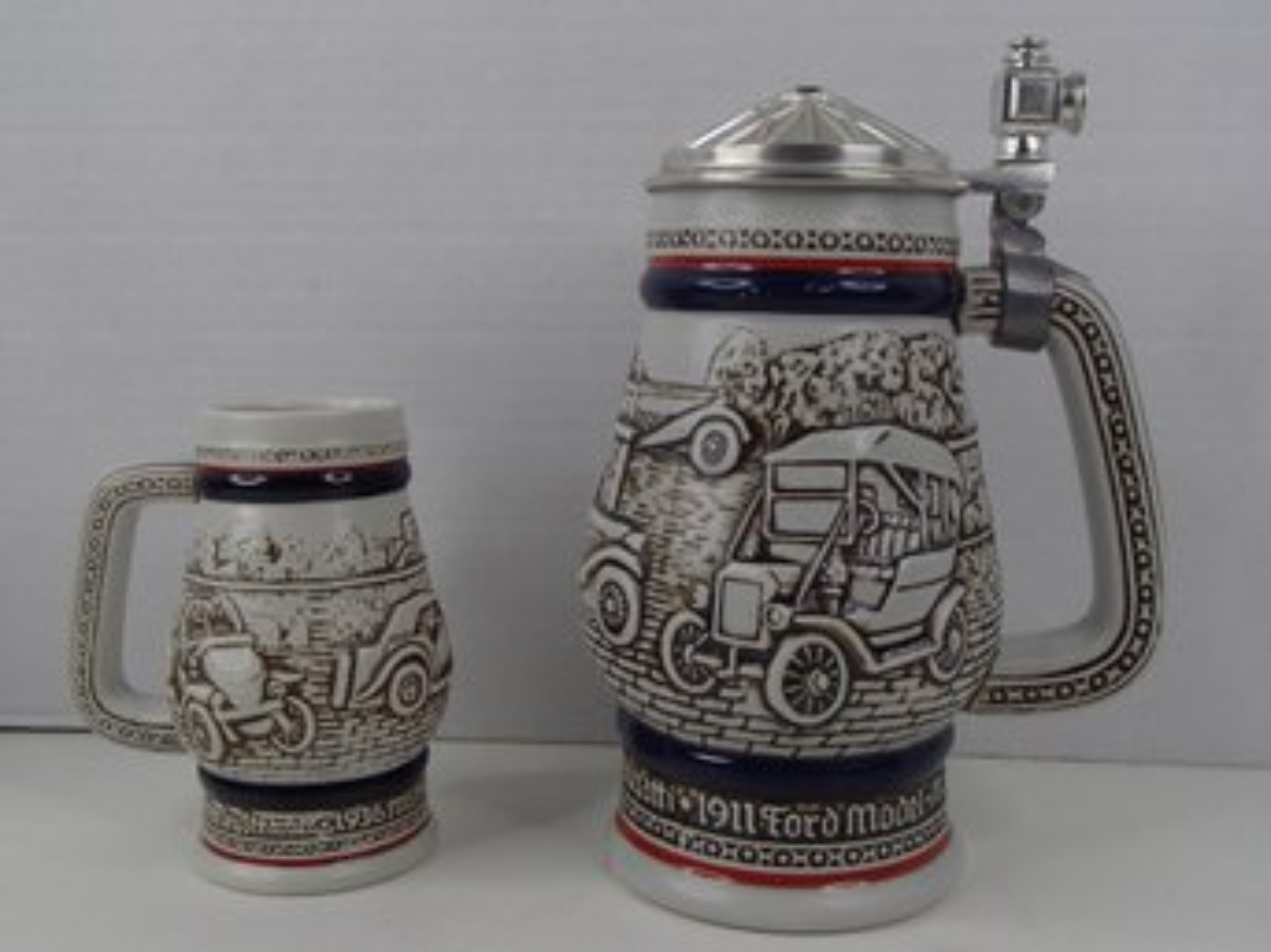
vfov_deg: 38.6
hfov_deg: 50.2
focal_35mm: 37
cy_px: 476
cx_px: 636
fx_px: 1358
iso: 160
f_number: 4.7
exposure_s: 1/160
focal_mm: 6.64
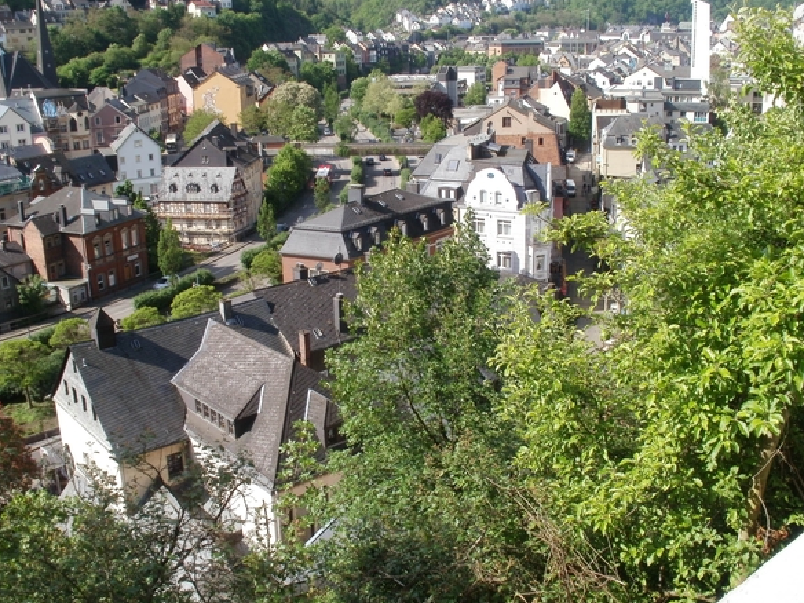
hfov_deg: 50.1
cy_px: 302
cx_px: 392
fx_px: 859
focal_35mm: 37
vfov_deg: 38.7
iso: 100
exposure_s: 1/250
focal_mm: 6.3
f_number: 5.6
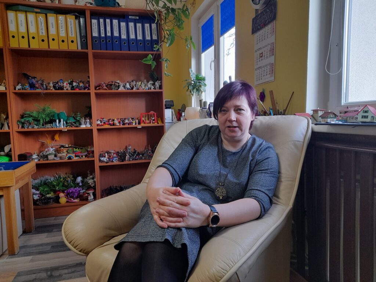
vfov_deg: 54.9
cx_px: 188
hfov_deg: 69.4
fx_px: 272
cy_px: 141
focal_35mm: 25
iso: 80
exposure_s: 1/50
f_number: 2
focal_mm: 4.6
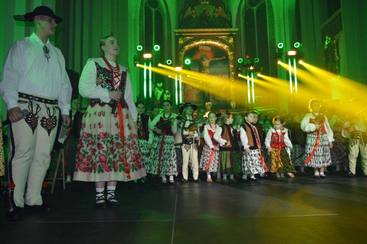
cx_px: 184
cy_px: 122
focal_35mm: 30
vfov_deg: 43.5
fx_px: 306
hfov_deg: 62.0
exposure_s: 1/125
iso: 400
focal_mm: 20
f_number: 4
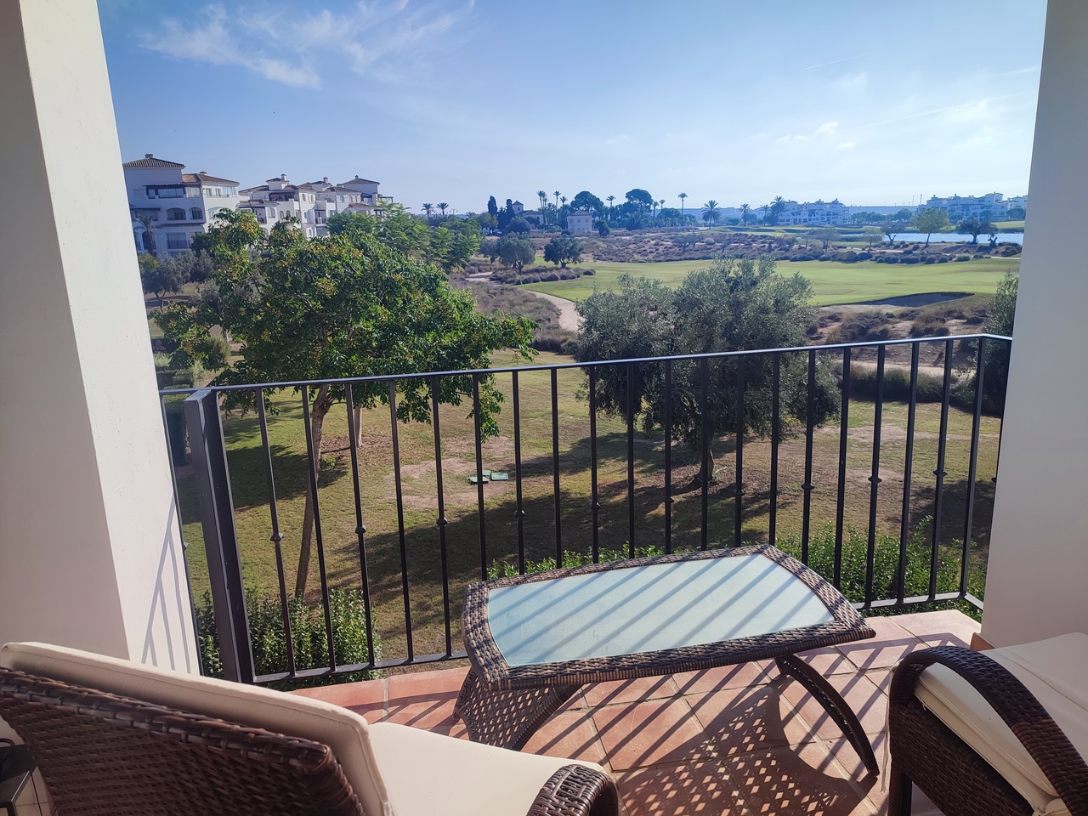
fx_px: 786
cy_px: 408
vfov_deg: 54.9
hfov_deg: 69.4
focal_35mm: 25
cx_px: 544
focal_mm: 6.04
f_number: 1.9
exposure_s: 1/1405
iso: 50
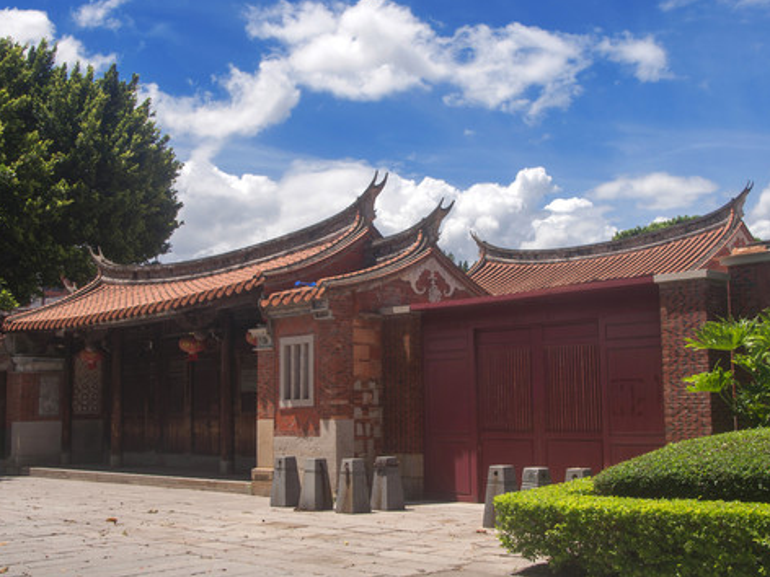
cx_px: 383
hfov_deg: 43.9
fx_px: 956
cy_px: 287
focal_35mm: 43
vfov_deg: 33.6
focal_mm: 26
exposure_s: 1/200
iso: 125
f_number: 11
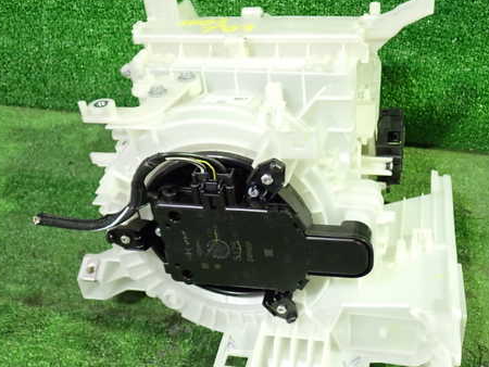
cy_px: 203
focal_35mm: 40
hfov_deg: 46.4
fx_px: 565
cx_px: 300
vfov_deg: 36.0
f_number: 2.3
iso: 800
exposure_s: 1/30
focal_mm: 5.4
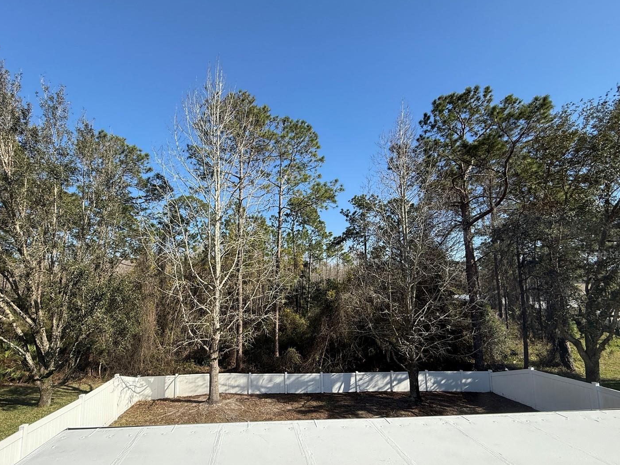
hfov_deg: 94.1
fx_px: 287
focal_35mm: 16
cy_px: 254
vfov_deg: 77.9
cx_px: 273
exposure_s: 1/985
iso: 50
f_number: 2.2
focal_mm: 2.22
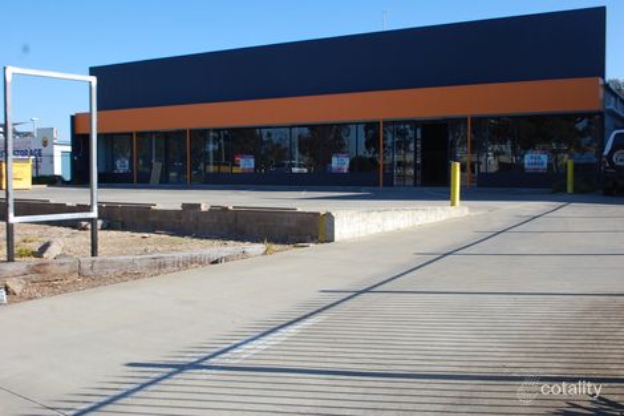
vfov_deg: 36.8
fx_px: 624
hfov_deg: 53.1
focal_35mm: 36
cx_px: 312
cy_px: 208
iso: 200
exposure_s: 1/250
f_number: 8
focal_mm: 24
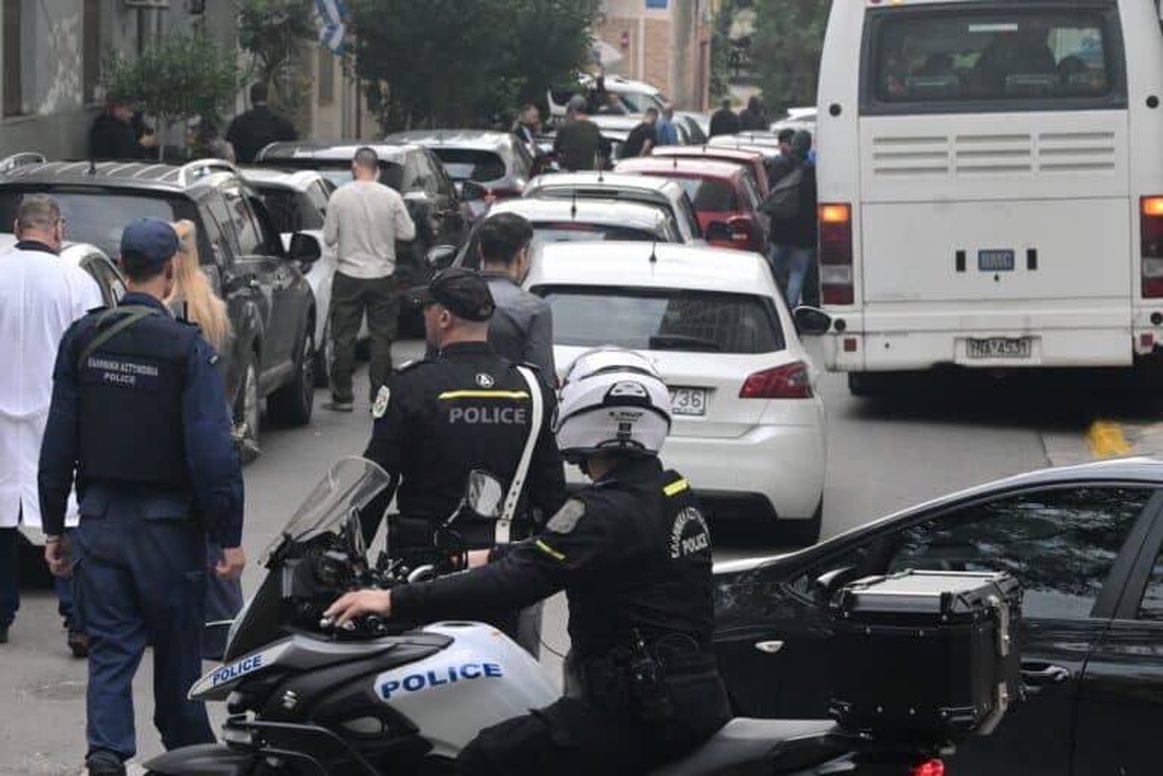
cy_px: 388
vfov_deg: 13.0
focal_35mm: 105
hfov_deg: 19.5
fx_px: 3392
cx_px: 582
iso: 3200
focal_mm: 70
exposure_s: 1/1250
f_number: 8
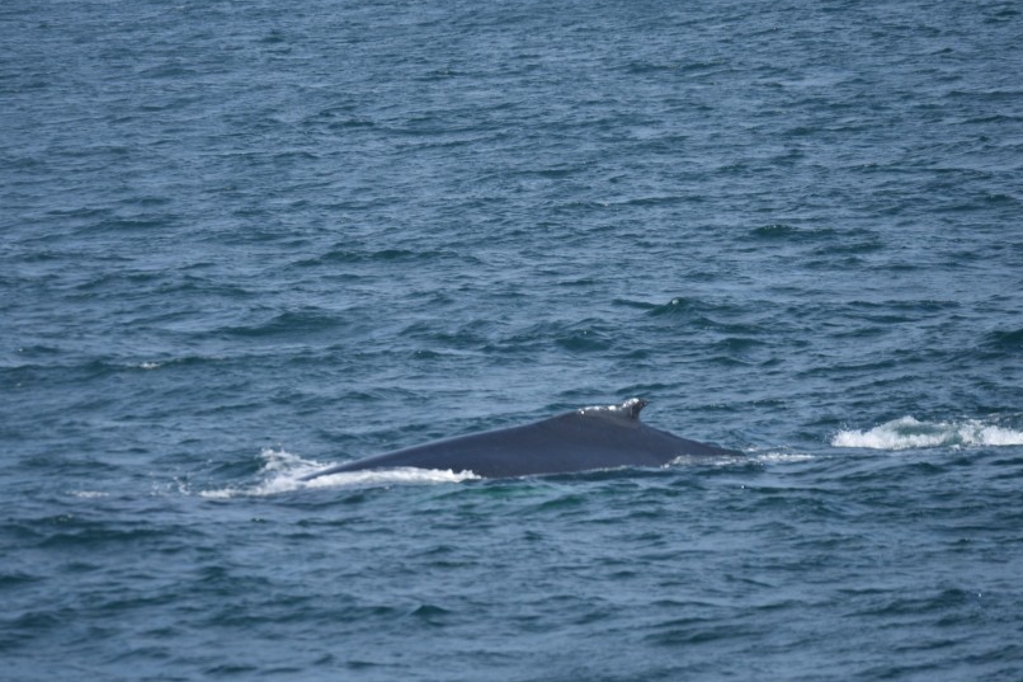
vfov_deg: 4.4
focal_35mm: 312
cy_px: 339
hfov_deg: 6.6
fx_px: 8854
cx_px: 462
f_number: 5.6
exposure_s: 1/1600
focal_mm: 155
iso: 200
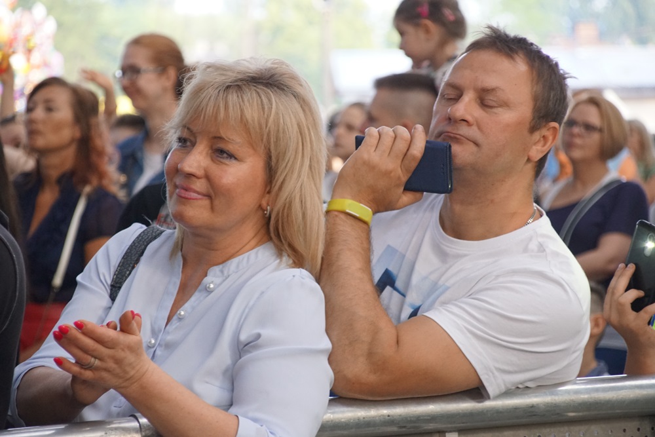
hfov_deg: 12.5
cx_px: 328
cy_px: 218
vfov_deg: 8.3
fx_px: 3002
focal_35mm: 165
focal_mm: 110
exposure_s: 1/200
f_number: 5.6
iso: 2000
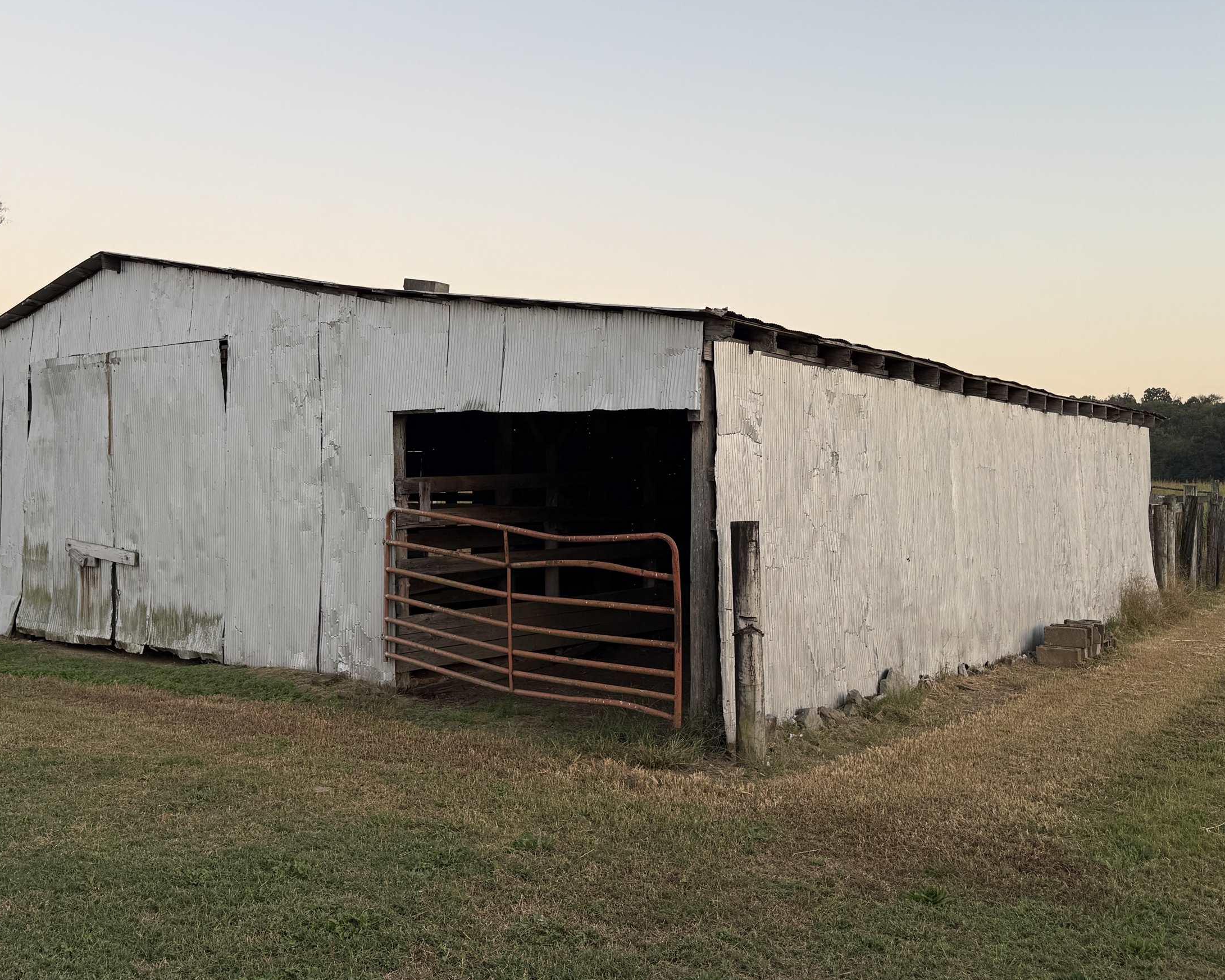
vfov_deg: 44.5
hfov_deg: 53.8
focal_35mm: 33
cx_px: 488
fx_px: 1196
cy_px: 429
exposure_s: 1/129
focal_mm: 6.76
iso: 50
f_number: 1.78
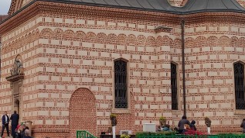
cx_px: 98
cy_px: 43
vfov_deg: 21.7
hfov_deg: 37.7
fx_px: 357
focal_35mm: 55
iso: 50
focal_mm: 6.04
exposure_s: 1/302
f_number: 1.9
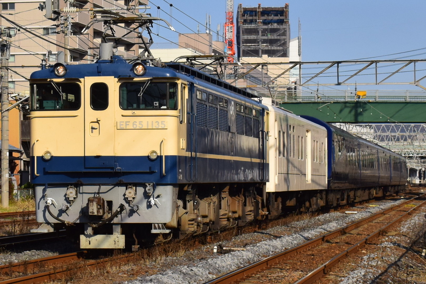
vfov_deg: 23.8
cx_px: 213
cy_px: 142
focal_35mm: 57
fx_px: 674
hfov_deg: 35.1
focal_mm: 38
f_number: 9
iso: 500
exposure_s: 1/2000
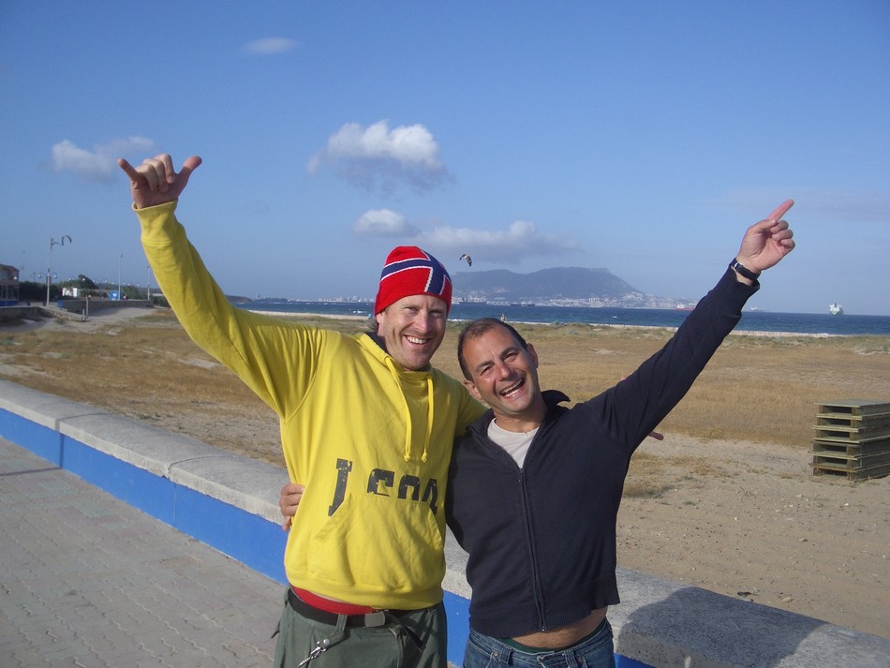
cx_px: 445
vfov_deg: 40.7
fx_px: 900
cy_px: 334
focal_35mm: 35
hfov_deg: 52.6
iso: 50
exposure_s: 1/500
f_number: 4.3
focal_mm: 5.8
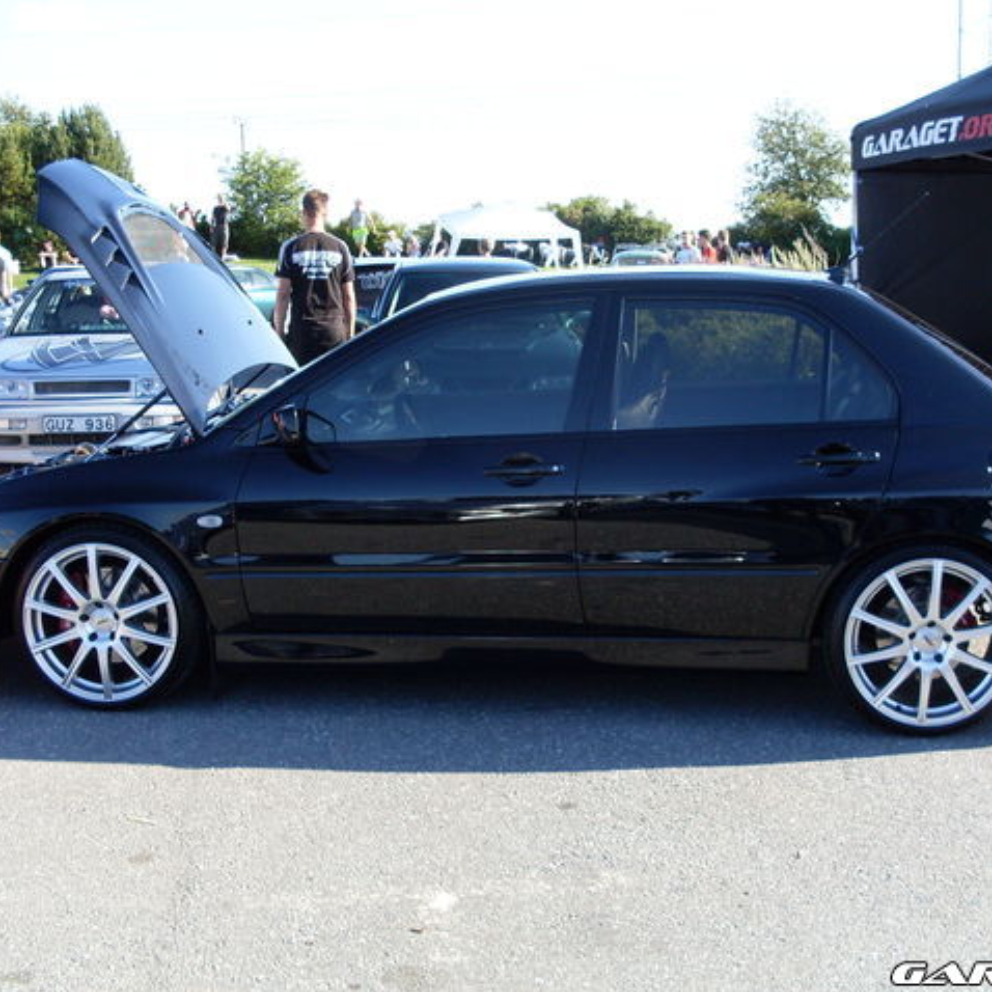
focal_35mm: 45
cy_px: 496
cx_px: 583
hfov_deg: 37.4
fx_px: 1459
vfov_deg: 37.6
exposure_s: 1/350
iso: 80
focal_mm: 6.3
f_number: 2.8
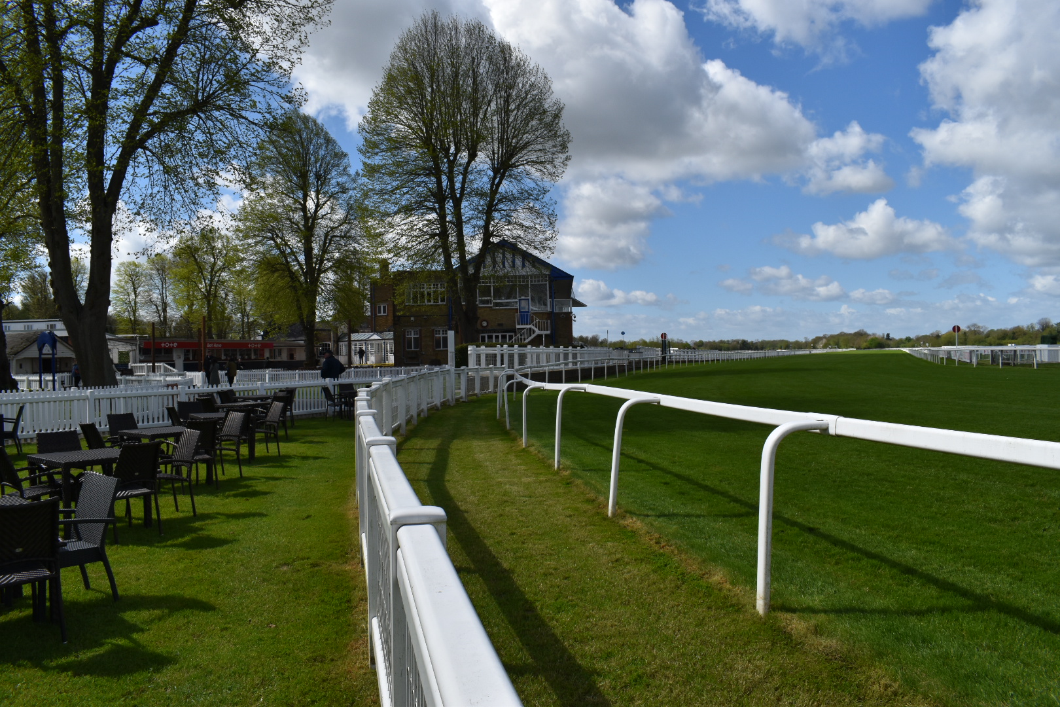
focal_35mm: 27
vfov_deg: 47.9
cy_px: 354
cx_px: 530
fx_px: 795
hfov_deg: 67.4
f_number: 11
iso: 200
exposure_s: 1/500
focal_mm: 18
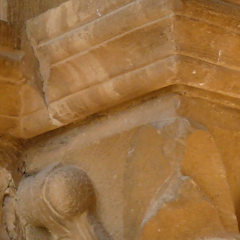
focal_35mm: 241
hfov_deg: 7.0
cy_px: 75
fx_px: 1890
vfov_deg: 7.3
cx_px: -246
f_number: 7.1
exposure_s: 1/100
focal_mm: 9.2
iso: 100
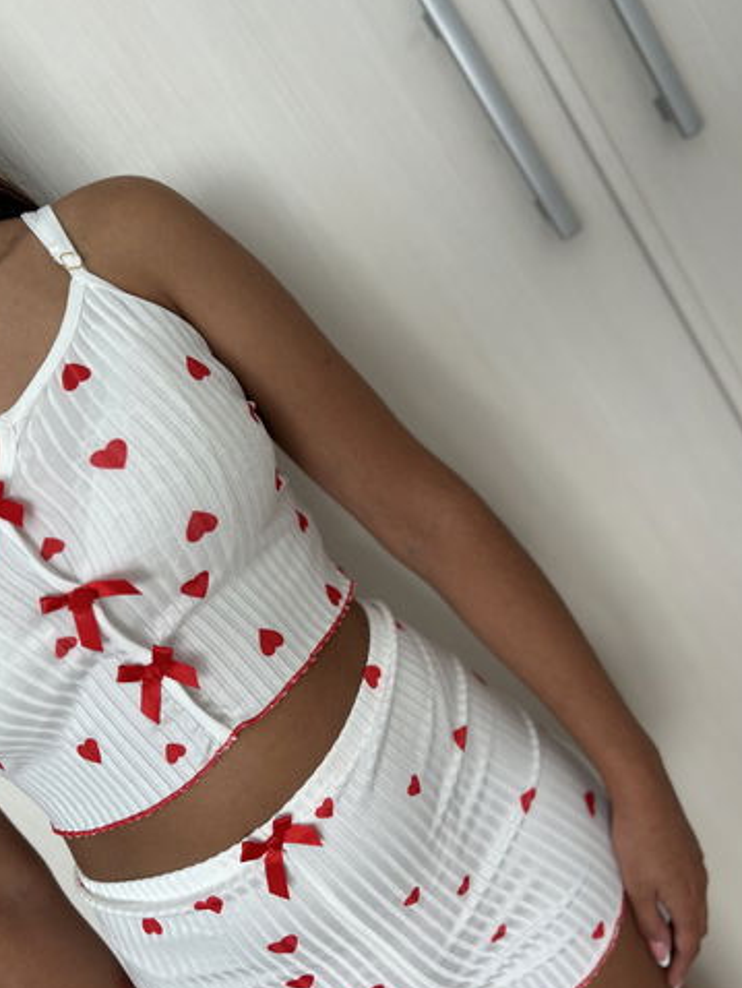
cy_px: 510
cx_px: 358
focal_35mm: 29
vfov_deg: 61.6
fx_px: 828
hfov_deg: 48.3
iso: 40
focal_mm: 5.7
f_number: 1.5
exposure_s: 1/172
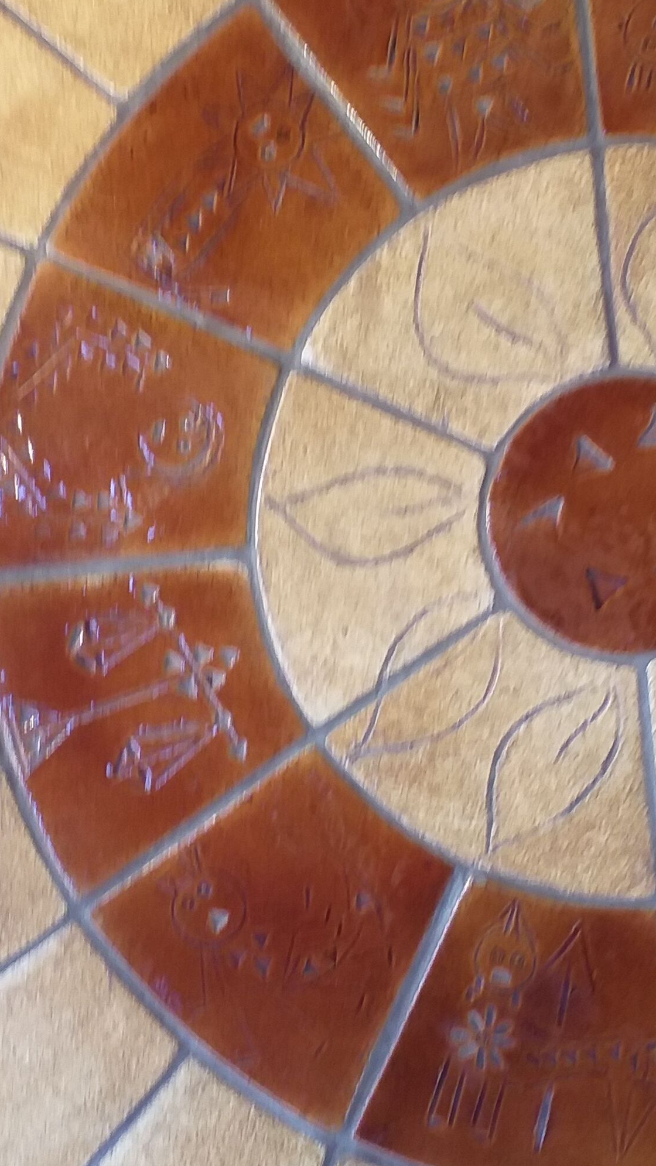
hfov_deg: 19.4
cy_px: 464
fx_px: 1886
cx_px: 585
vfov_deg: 34.2
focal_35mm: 61
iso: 100
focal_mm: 3.6
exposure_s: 1/50
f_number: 1.9
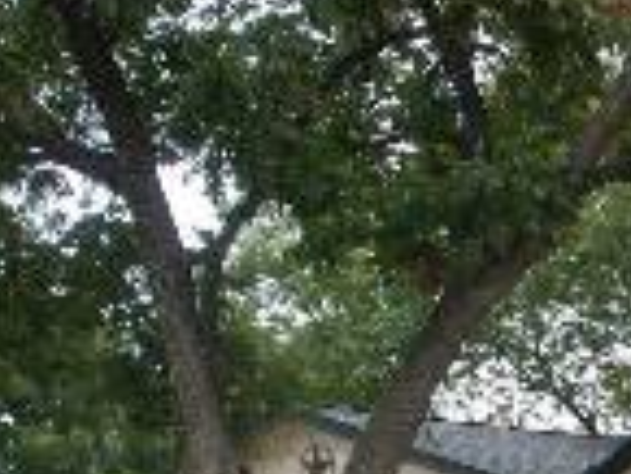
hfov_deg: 18.7
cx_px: 792
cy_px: 574
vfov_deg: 14.6
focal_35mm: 98
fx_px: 1788
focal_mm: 7.7
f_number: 3.5
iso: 50
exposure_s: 1/80
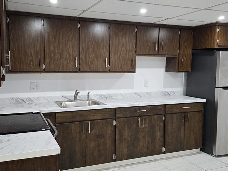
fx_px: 231
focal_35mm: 35
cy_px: 87
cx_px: 108
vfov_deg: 40.7
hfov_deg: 52.6
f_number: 1.7
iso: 320
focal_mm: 6.3
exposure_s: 1/120
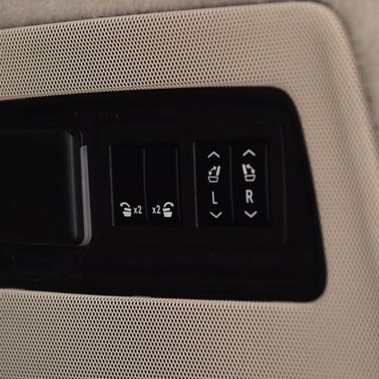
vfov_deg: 12.9
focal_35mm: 135
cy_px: 190
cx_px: 167
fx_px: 1672
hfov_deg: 12.9
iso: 1600
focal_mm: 70
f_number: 4
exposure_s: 1/30
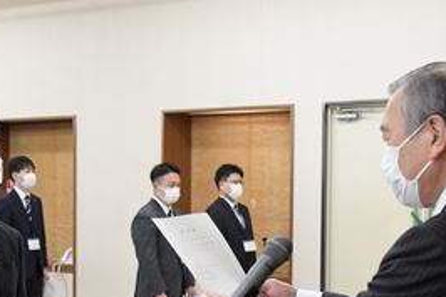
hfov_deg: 25.6
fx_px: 978
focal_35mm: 79
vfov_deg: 17.2
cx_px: 183
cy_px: 226
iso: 2500
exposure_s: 1/250
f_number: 5
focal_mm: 28
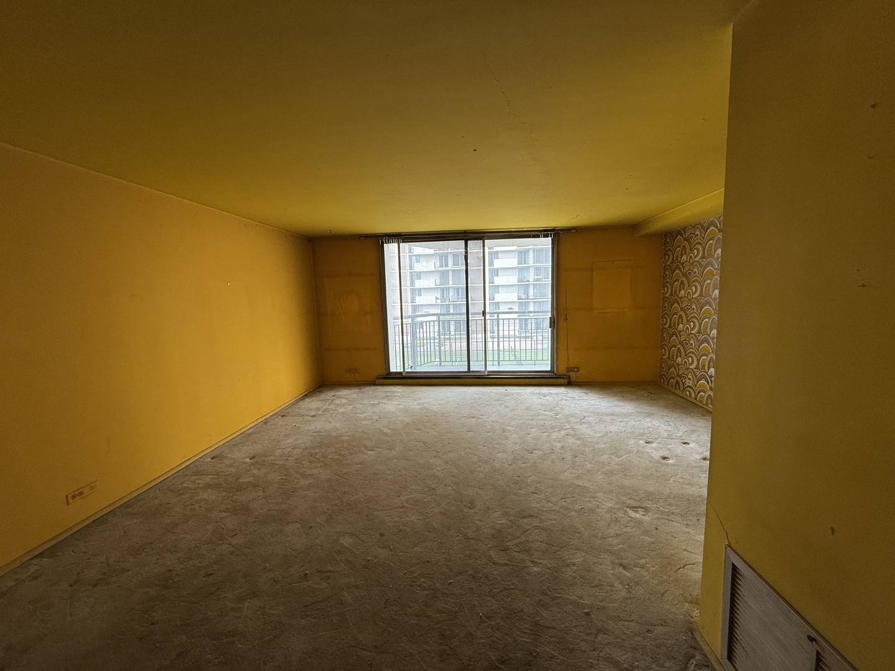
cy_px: 336
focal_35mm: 14
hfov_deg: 102.1
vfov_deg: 85.7
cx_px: 448
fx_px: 362
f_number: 2.2
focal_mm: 2.22
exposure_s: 1/99
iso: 100
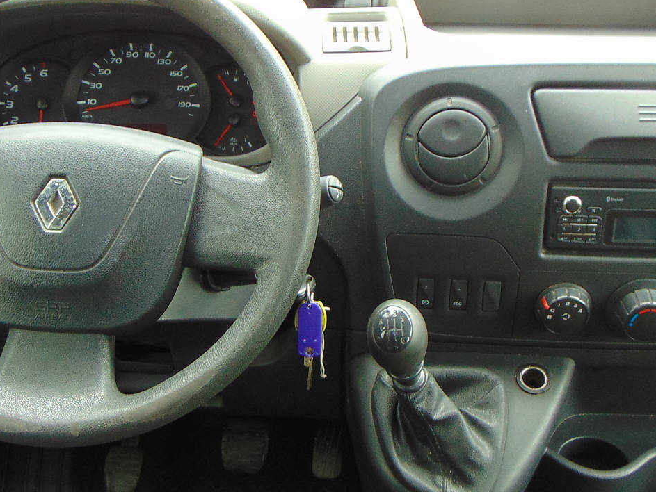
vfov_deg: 27.5
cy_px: 268
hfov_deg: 36.1
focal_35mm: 53
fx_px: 1005
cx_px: 310
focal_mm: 4.5
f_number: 3
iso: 100
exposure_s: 1/30
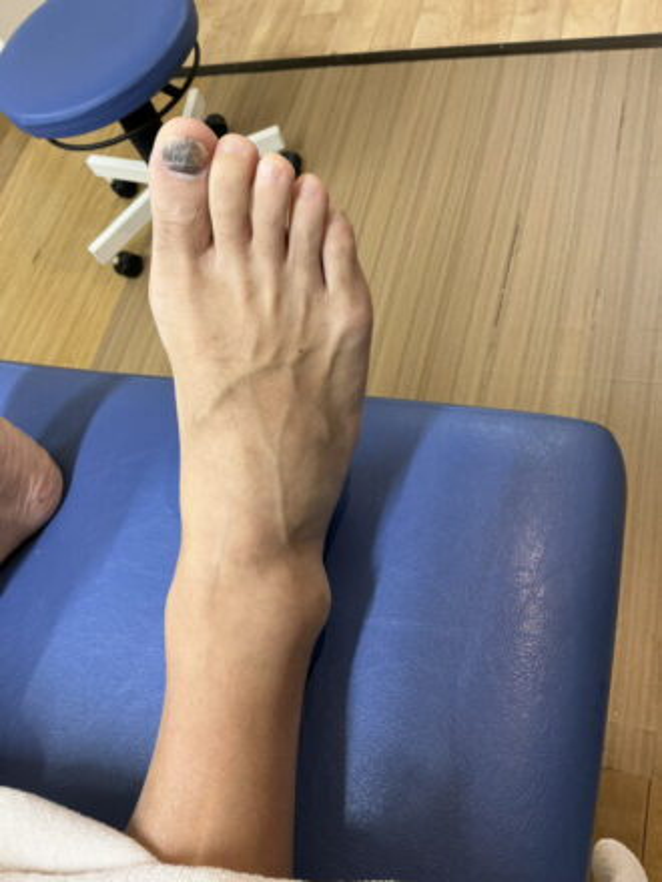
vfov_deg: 63.4
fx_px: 714
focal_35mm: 28
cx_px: 331
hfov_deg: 49.7
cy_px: 441
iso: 160
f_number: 1.8
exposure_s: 1/60
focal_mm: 3
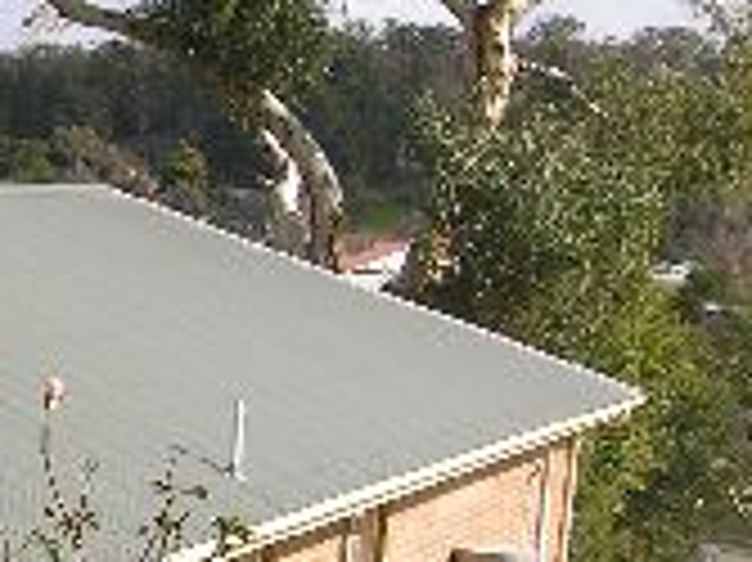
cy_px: 760
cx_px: -576
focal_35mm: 115
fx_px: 2496
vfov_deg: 12.4
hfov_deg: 15.0
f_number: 5.1
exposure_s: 1/200
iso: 50
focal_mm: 6.1
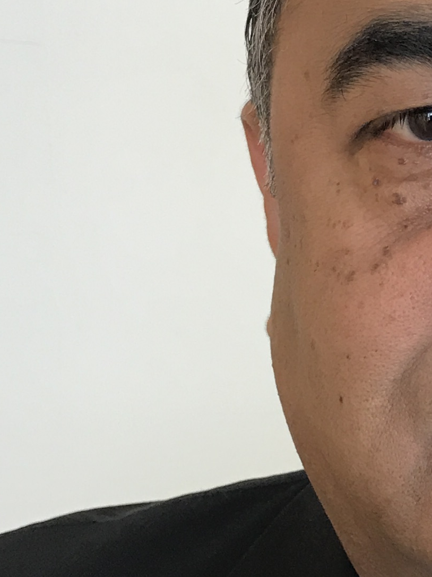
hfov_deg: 13.9
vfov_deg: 18.7
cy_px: 466
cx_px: 465
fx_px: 1731
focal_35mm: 104
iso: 25
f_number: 1.8
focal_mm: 3.99
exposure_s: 1/33
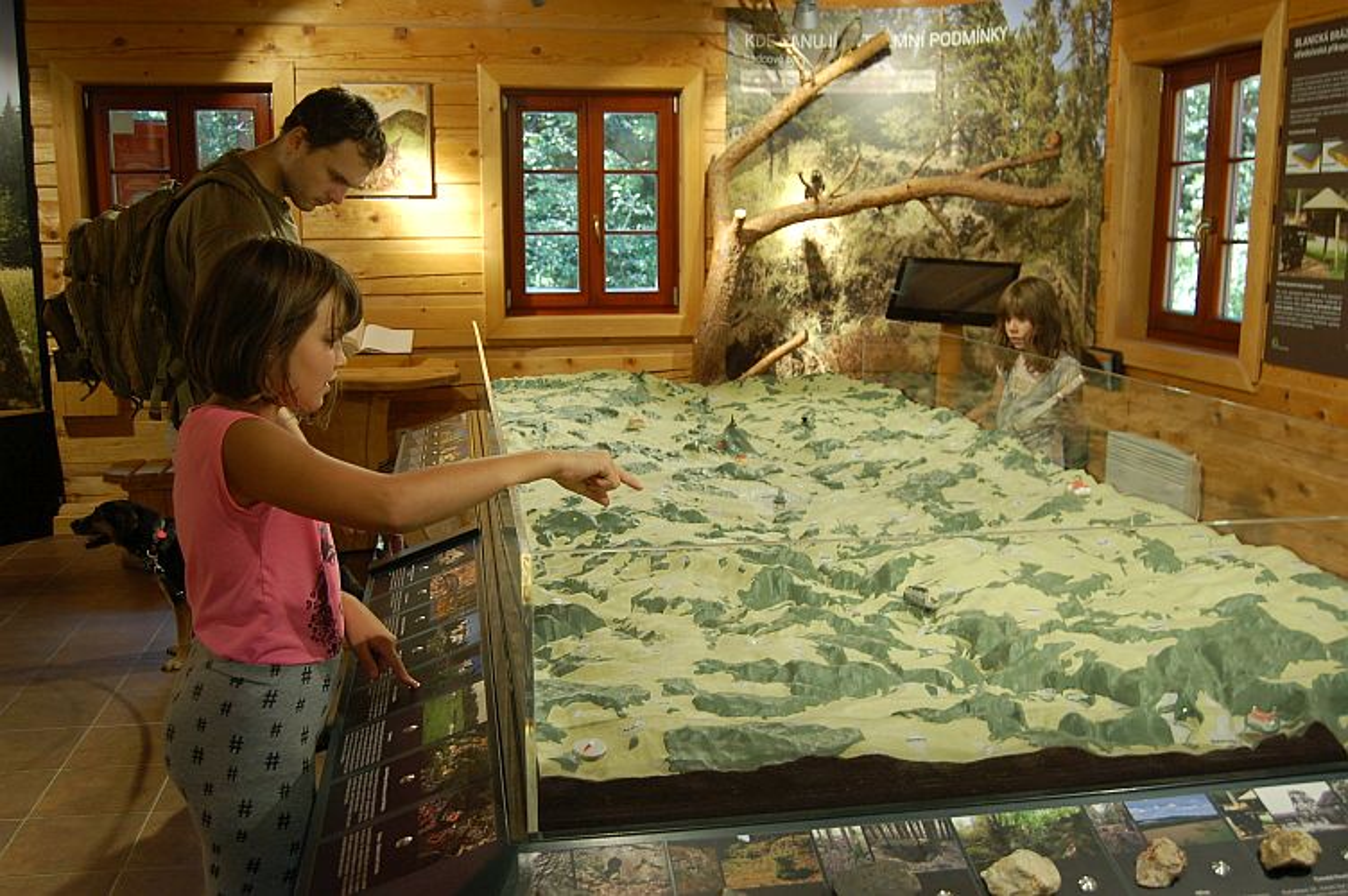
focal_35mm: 34
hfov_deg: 55.1
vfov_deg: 38.3
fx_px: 1291
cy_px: 448
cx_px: 674
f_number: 4
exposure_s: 1/60
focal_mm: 23
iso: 400
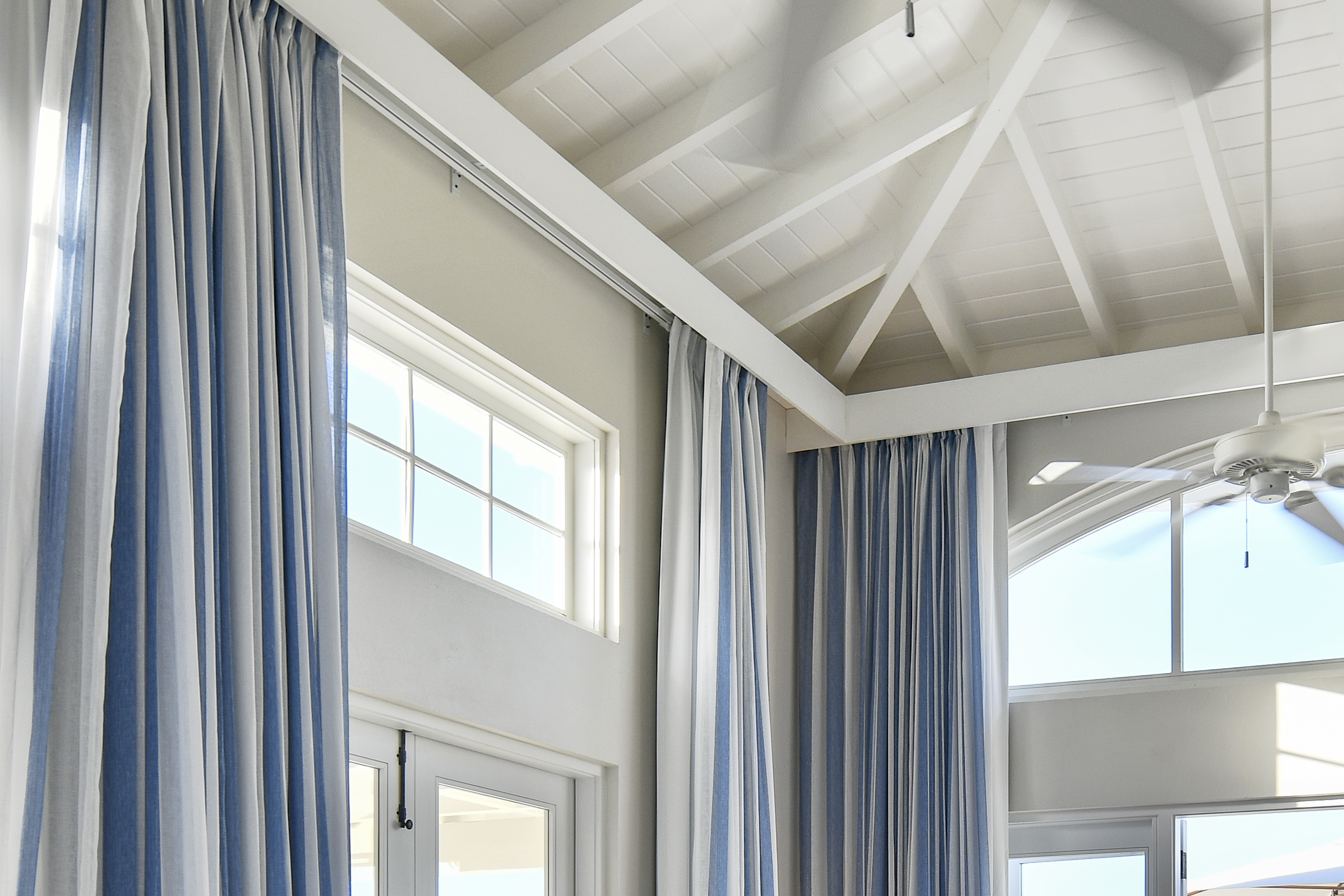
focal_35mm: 48
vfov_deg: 25.9
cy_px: 992
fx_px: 1792
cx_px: 858
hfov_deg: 40.8
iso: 64
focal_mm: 16
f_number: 5
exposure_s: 1/60
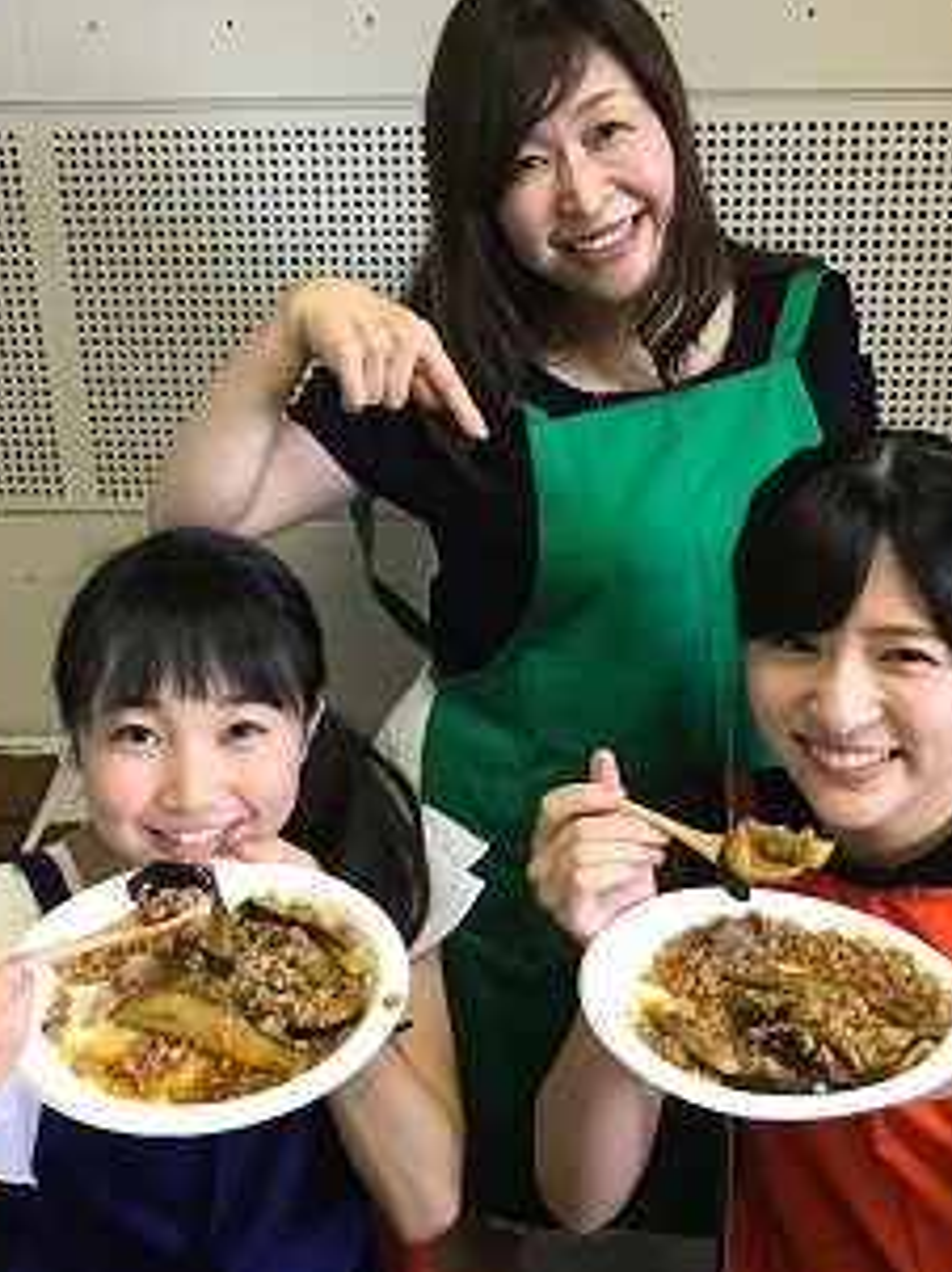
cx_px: 535
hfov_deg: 37.6
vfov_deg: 49.0
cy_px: 634
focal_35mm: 38
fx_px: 1395
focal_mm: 3.99
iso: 40
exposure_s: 1/25
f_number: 1.8
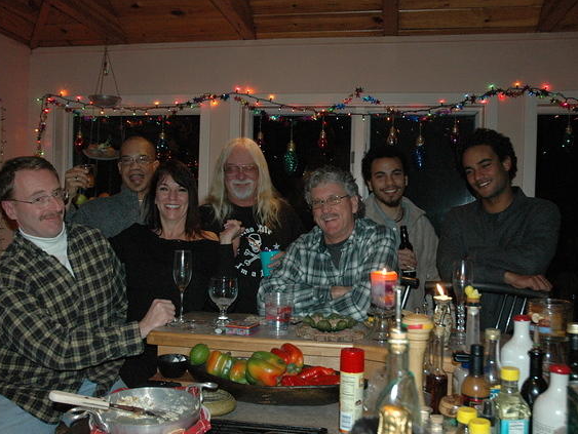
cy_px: 217
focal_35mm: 36
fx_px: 601
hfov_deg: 51.3
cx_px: 270
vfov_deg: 39.7
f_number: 4.5
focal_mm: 22
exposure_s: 1/60
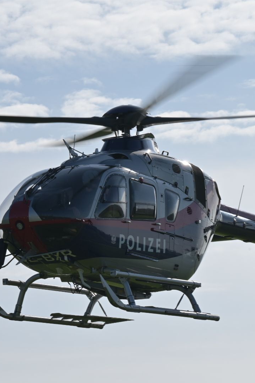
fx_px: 2721
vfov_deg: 8.0
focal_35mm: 256
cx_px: 160
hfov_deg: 5.4
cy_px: 192
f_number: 16
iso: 125
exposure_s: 1/320
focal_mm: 170
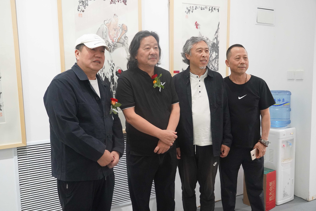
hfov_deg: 57.2
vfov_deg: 40.0
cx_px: 158
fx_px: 290
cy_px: 106
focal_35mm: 33
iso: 3200
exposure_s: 1/160
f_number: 4
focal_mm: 22
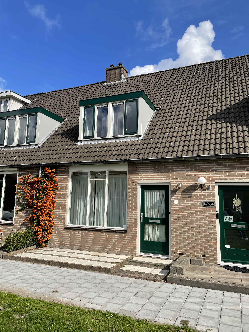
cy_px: 166
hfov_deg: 53.1
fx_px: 249
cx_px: 124
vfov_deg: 67.3
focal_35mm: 26
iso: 32
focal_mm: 4.2
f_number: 1.6
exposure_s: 1/3205
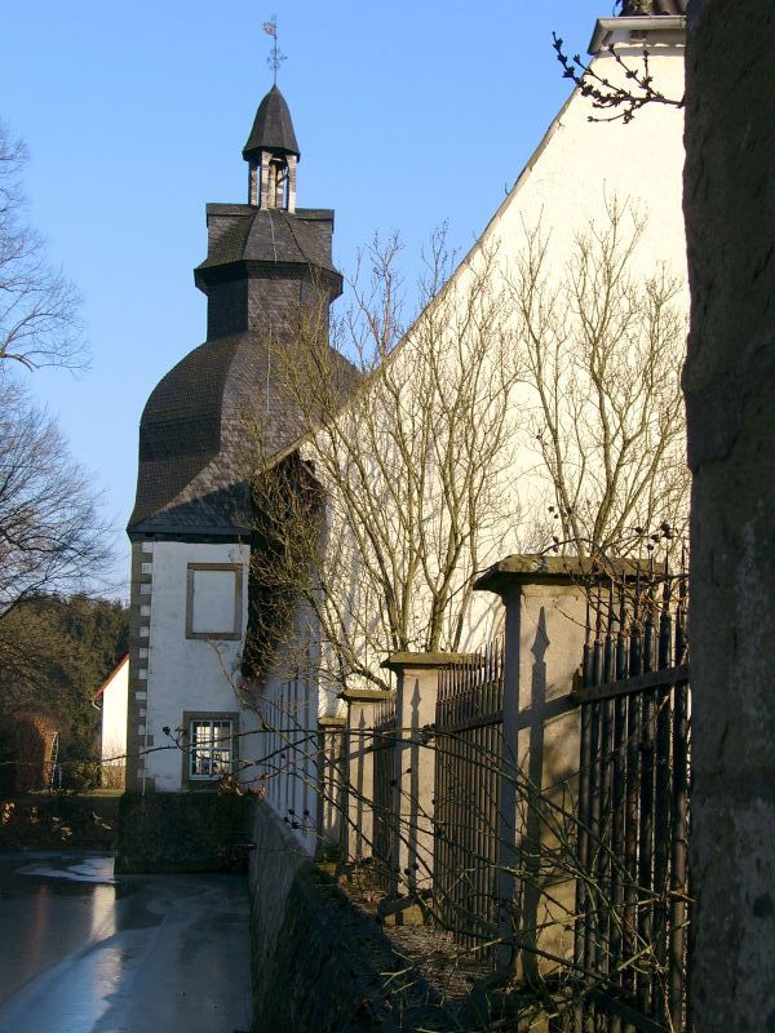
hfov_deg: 25.7
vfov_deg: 33.8
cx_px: 388
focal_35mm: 57
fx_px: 1702
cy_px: 516
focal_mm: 11.76
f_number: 4
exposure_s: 1/499
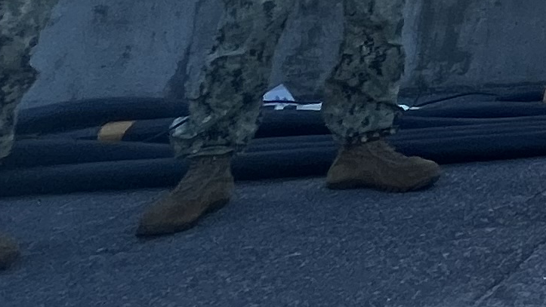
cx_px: 1395
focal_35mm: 79
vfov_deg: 11.7
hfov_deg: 14.1
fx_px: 1144
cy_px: -493
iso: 32
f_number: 1.8
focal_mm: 1.57
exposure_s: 1/791
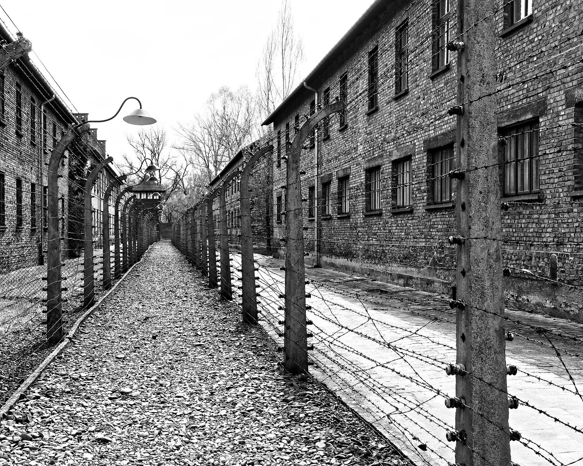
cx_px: 189
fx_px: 794
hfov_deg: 39.8
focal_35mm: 46
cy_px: 239
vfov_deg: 32.7
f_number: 10
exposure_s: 1/160
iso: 250
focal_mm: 35
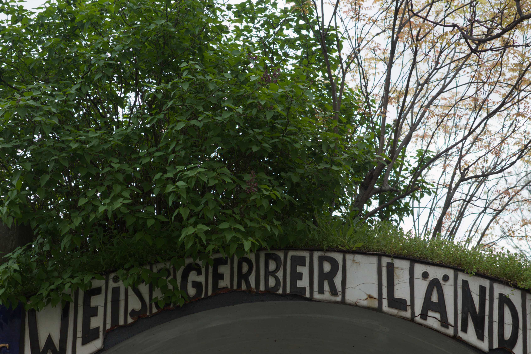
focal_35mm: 71
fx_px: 1047
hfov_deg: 28.5
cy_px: 231
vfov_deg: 19.1
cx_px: 273
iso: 100
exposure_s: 1/400
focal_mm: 26
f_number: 2.8
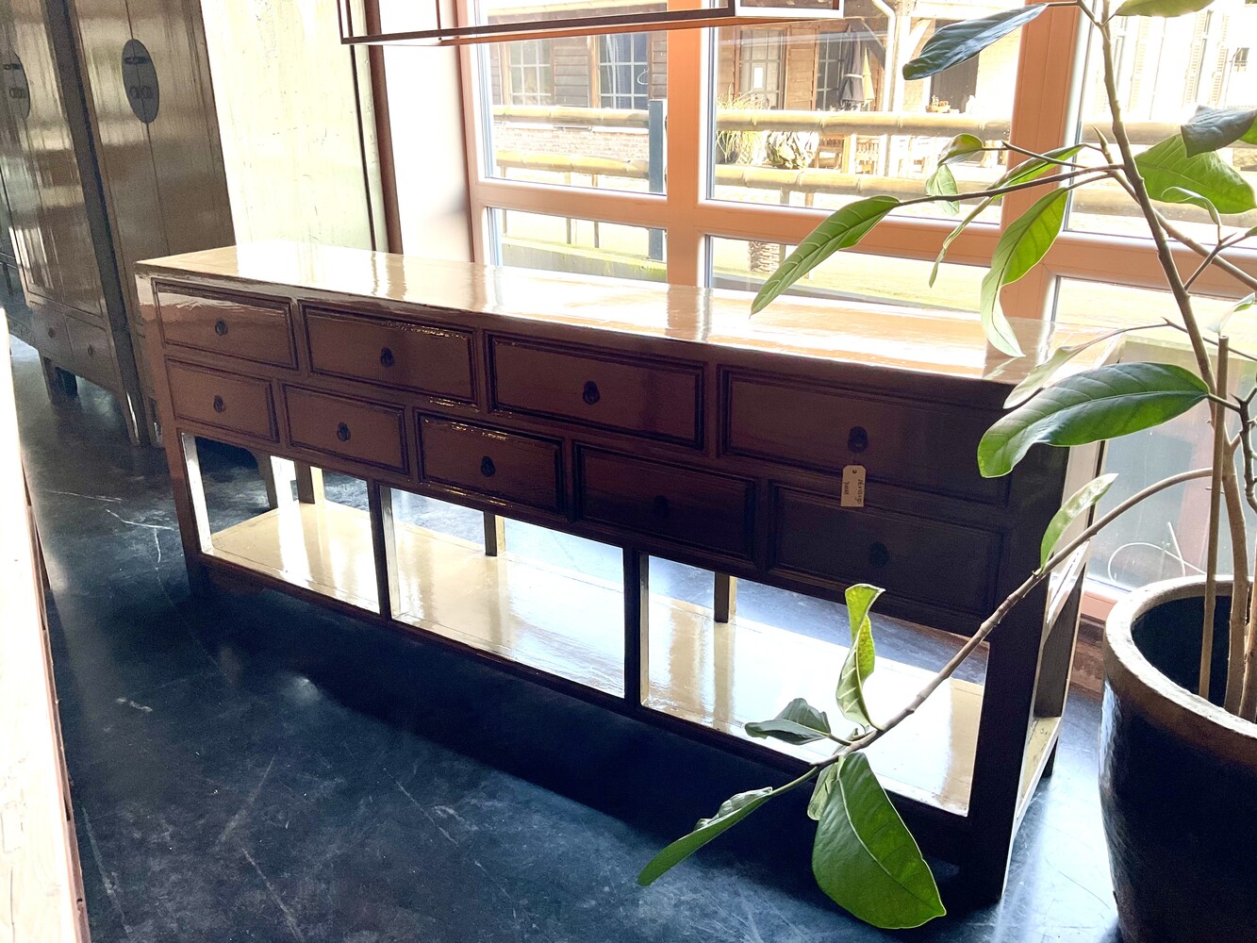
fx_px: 1053
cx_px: 628
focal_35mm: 29
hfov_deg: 61.7
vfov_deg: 48.2
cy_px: 472
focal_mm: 3
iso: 50
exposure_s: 1/120
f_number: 1.8
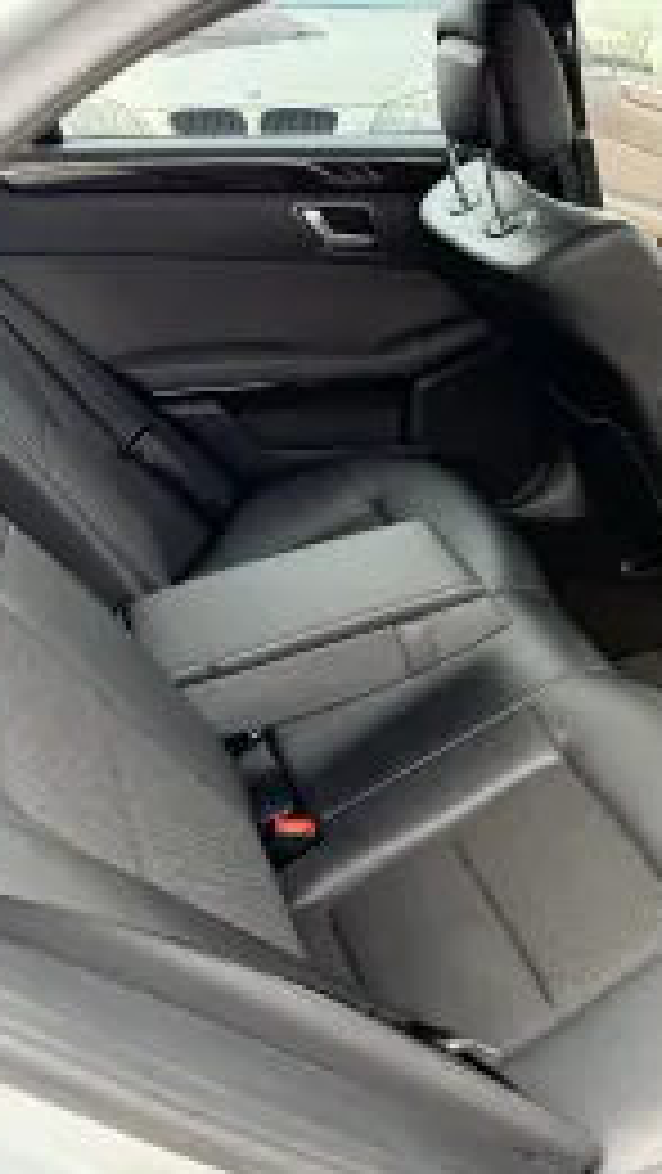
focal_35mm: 36
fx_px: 1122
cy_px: 603
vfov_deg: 55.3
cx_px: 676
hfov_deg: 30.4
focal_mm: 6.76
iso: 200
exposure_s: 1/133
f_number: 1.78
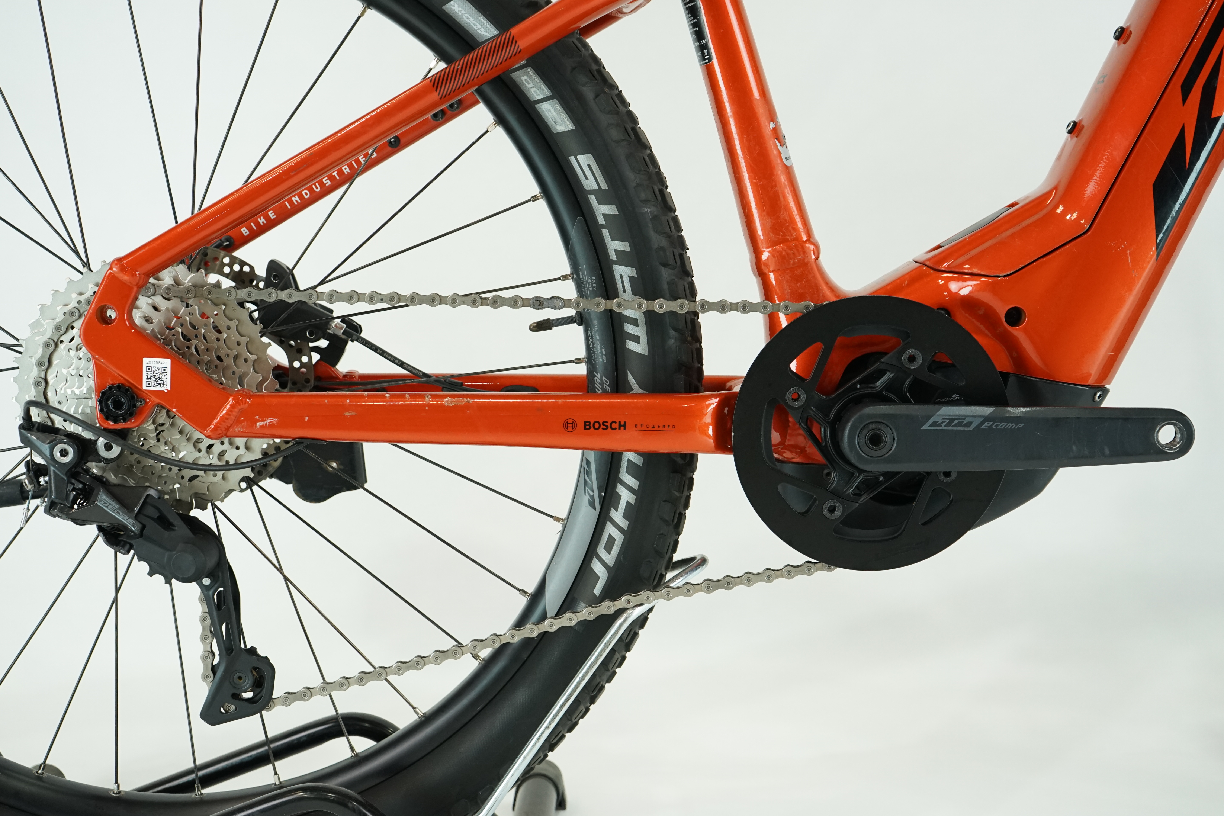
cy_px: 415
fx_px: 1564
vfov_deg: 29.2
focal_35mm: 46
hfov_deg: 42.7
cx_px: 604
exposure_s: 1/200
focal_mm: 44
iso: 1600
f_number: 5.6
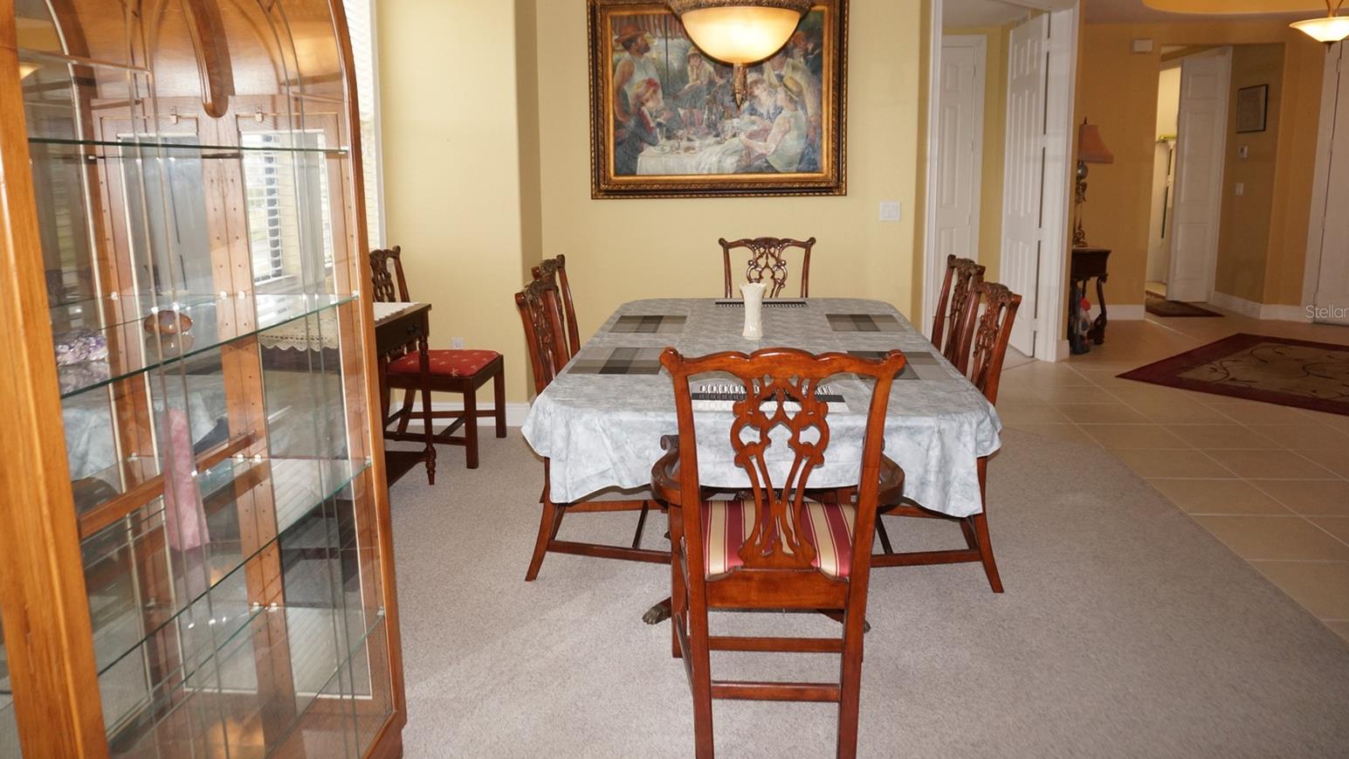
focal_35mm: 26
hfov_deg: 71.9
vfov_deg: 44.2
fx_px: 930
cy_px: 311
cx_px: 685
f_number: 4
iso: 500
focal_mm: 16
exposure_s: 1/160
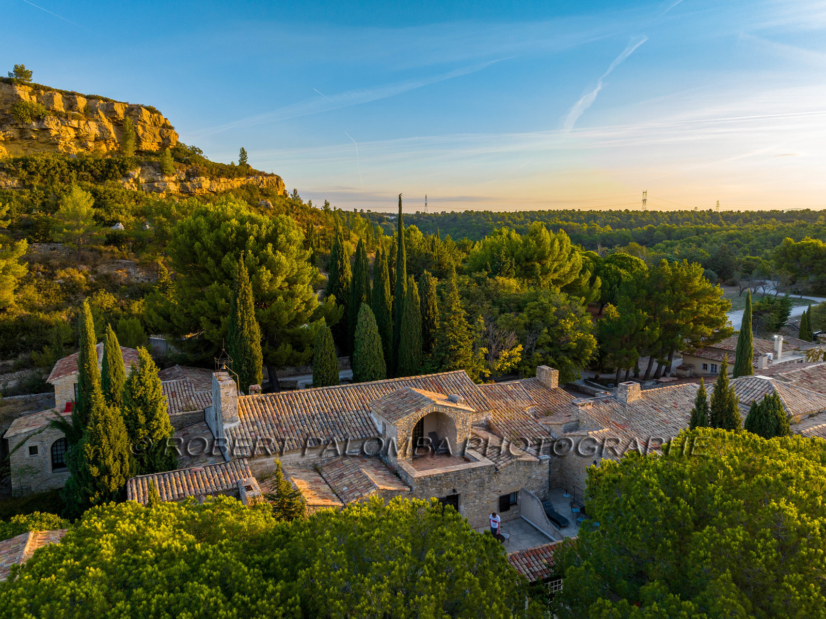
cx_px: 413
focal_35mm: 24
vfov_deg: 56.8
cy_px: 310
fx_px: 572
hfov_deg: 71.6
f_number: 6.3
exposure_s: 1/80
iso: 100
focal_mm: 12.3
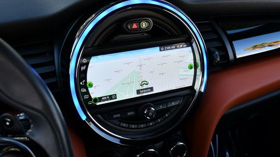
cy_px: 81
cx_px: 150
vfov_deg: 25.9
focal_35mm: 46
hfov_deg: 44.6
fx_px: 341
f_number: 4.5
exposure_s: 1/250
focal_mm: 18
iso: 400
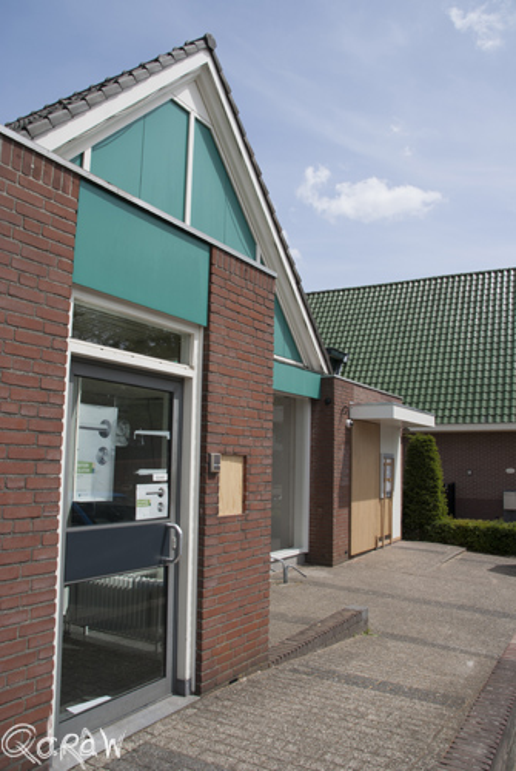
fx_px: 578
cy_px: 386
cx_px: 258
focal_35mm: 27
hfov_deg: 48.1
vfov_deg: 67.3
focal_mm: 18
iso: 100
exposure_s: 1/160
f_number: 10
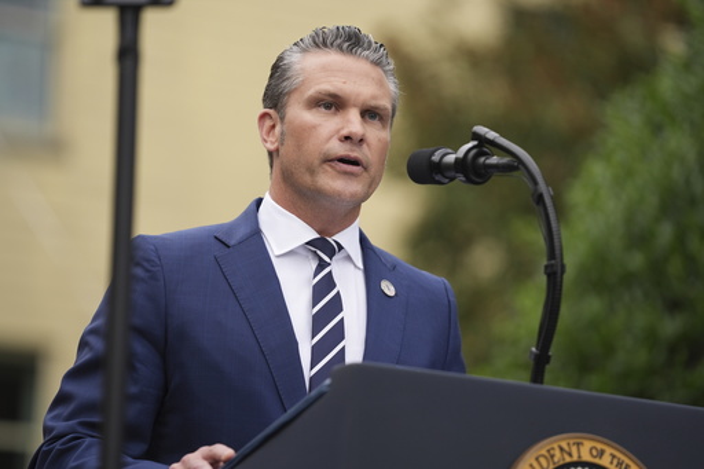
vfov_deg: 6.9
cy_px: 234
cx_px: 352
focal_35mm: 200
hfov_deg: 10.3
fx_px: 3910
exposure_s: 1/2500
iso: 400
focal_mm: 200
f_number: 2.8
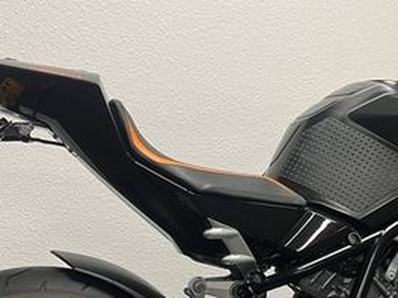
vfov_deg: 22.8
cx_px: 276
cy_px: 259
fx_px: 724
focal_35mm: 63
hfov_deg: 30.4
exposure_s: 1/50
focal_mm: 5.1
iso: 80
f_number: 1.6
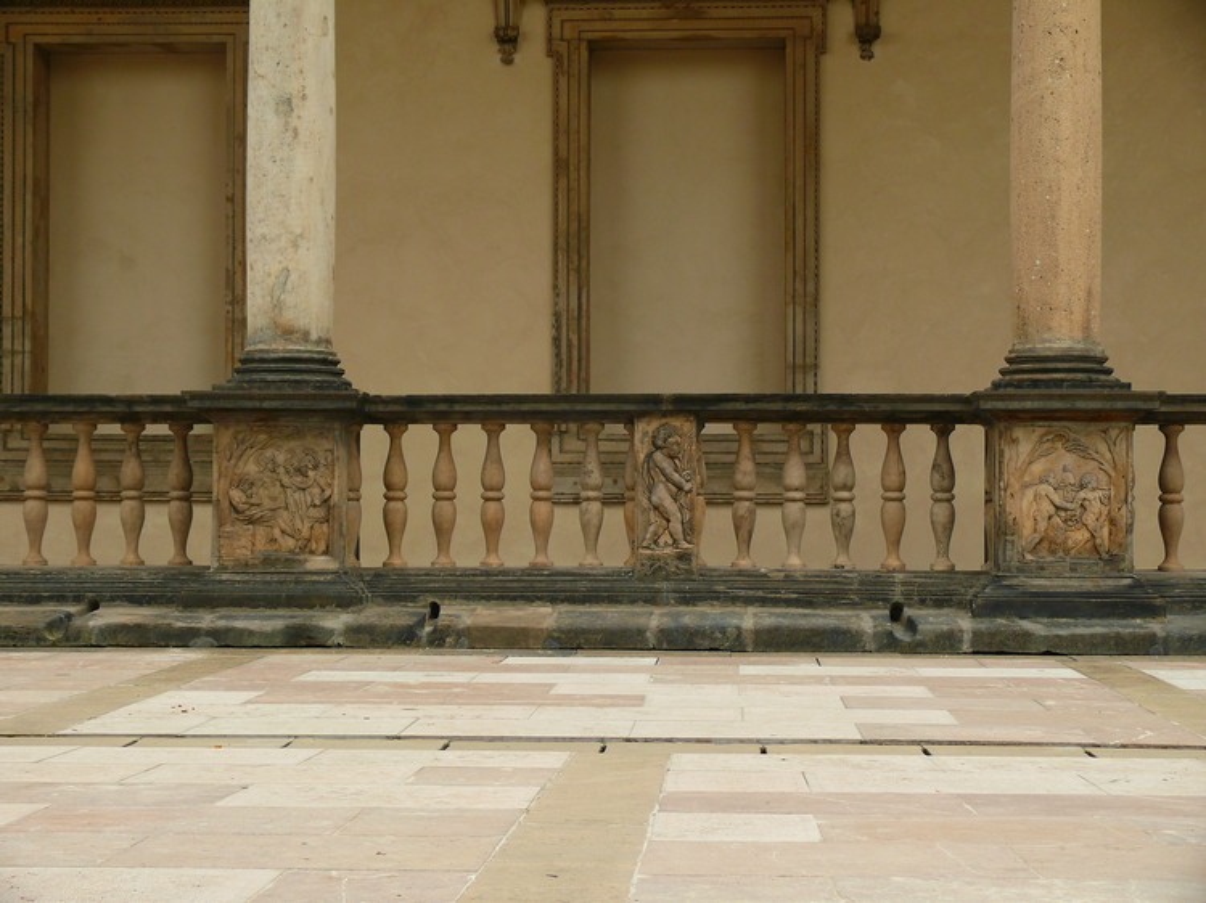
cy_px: 452
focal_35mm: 64
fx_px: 2229
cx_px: 603
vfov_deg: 22.9
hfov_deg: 30.3
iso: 100
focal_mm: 13.5
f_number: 3.2
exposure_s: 1/30
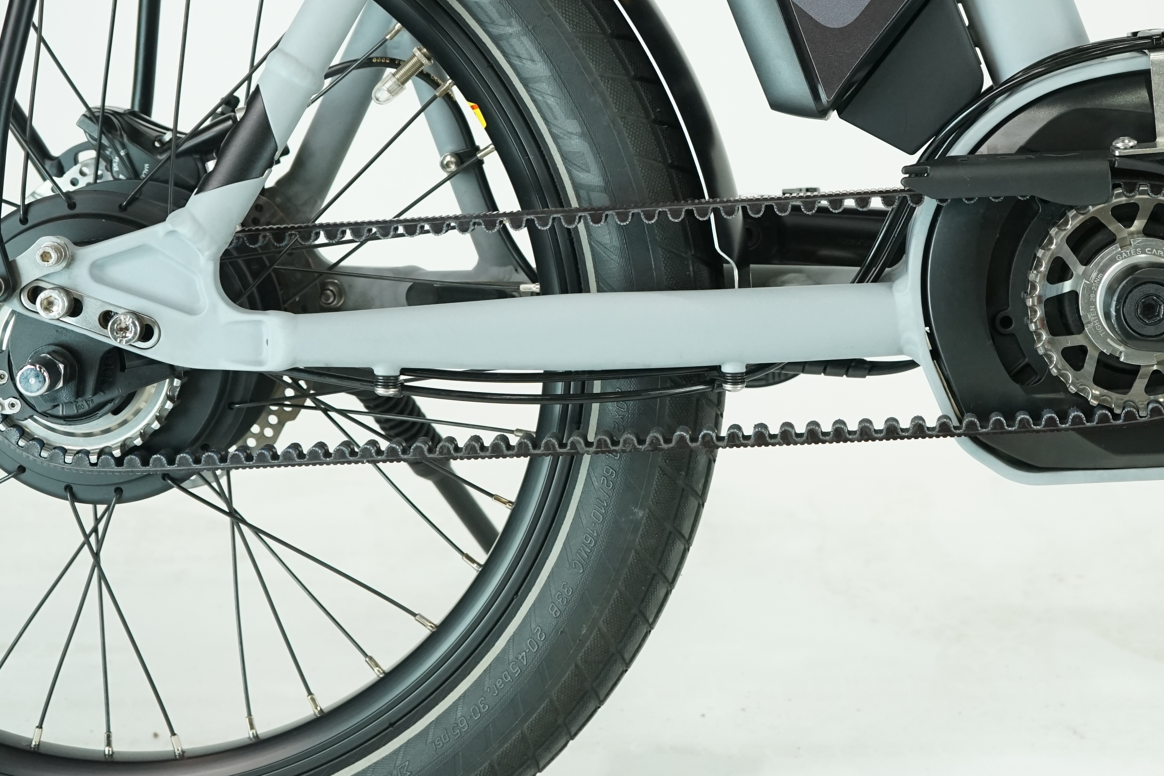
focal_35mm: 69
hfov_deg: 28.9
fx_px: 2231
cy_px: 261
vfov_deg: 19.7
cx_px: 832
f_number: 5.6
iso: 1600
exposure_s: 1/200
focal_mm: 42
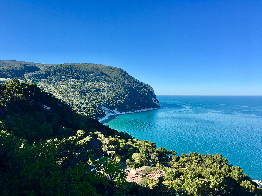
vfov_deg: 48.2
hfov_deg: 61.7
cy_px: 98
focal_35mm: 29
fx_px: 219
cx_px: 131
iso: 25
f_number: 2.2
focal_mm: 4.15
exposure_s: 1/962
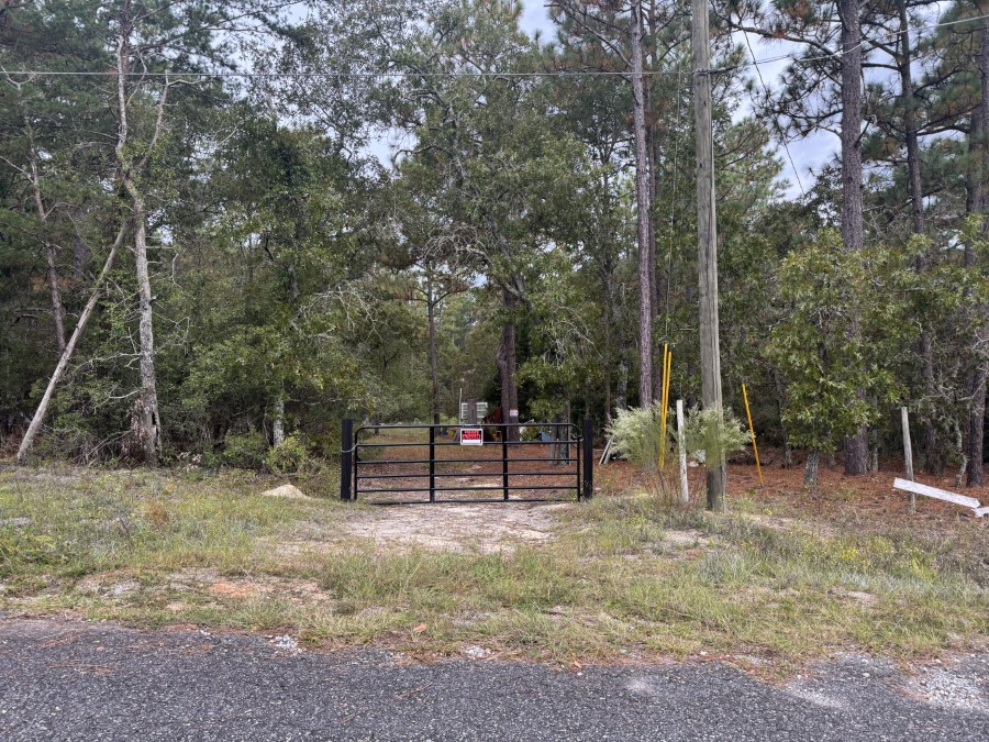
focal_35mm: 24
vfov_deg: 56.8
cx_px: 494
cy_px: 371
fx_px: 686
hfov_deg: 71.6
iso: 100
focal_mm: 6.76
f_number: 1.78
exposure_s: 1/121
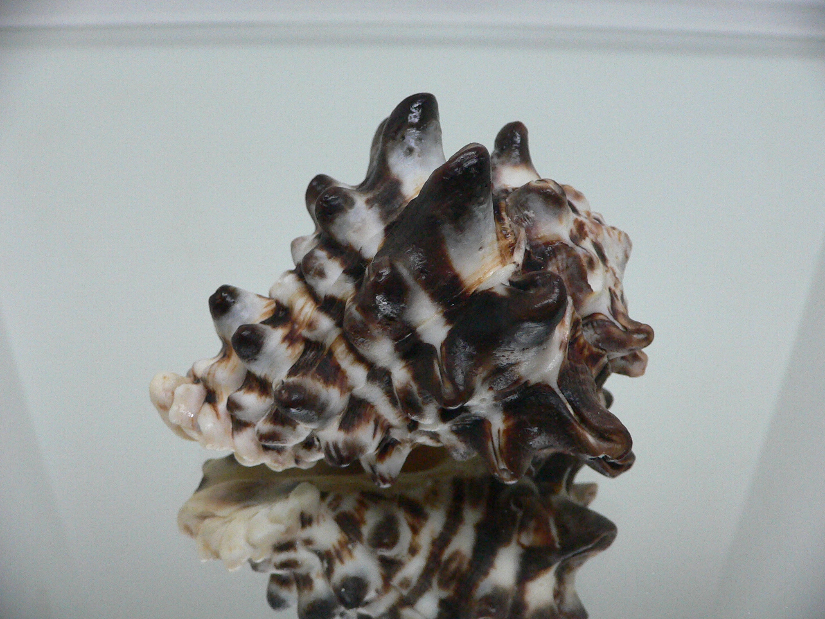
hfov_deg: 52.6
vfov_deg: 40.7
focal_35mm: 35
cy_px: 310
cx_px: 412
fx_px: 834
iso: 200
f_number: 2.8
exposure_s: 1/50
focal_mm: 4.6
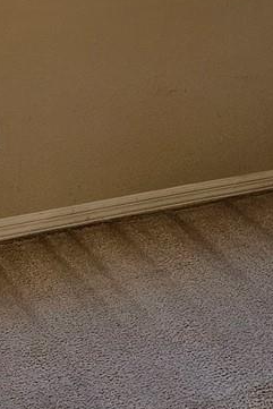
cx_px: 139
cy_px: -184
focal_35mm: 106
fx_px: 1205
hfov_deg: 12.9
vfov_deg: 17.5
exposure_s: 1/170
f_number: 1.7
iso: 320
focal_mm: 6.3
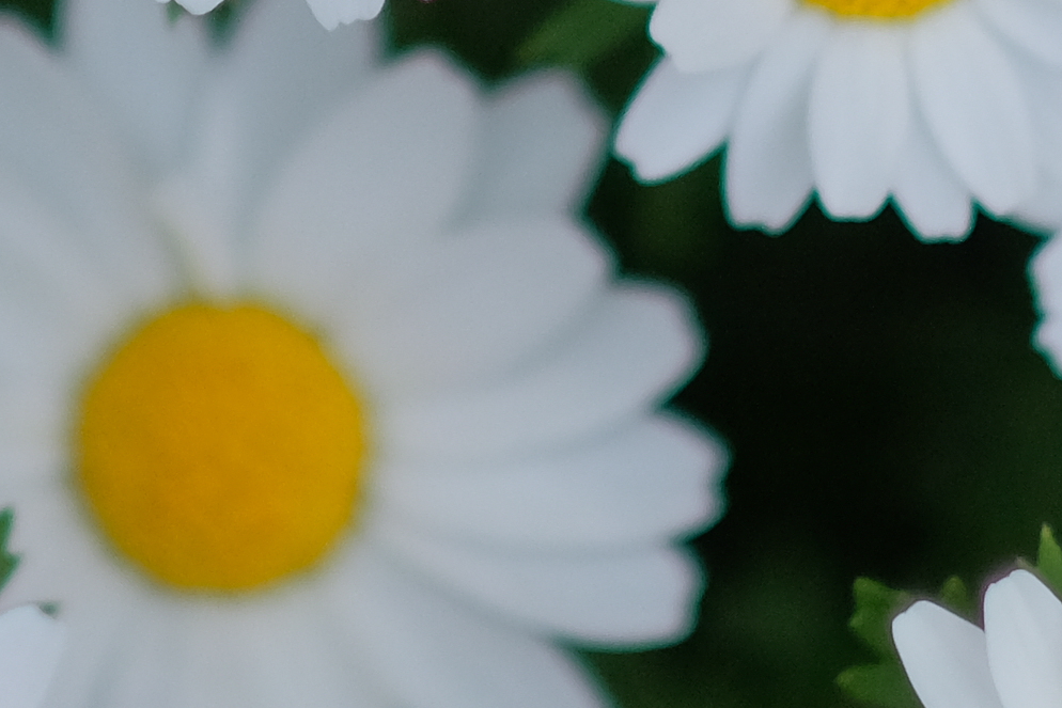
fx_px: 14958
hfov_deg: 4.1
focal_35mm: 507
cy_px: -316
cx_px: 460
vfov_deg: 2.7
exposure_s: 1/5000
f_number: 1.4
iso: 400
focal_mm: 56
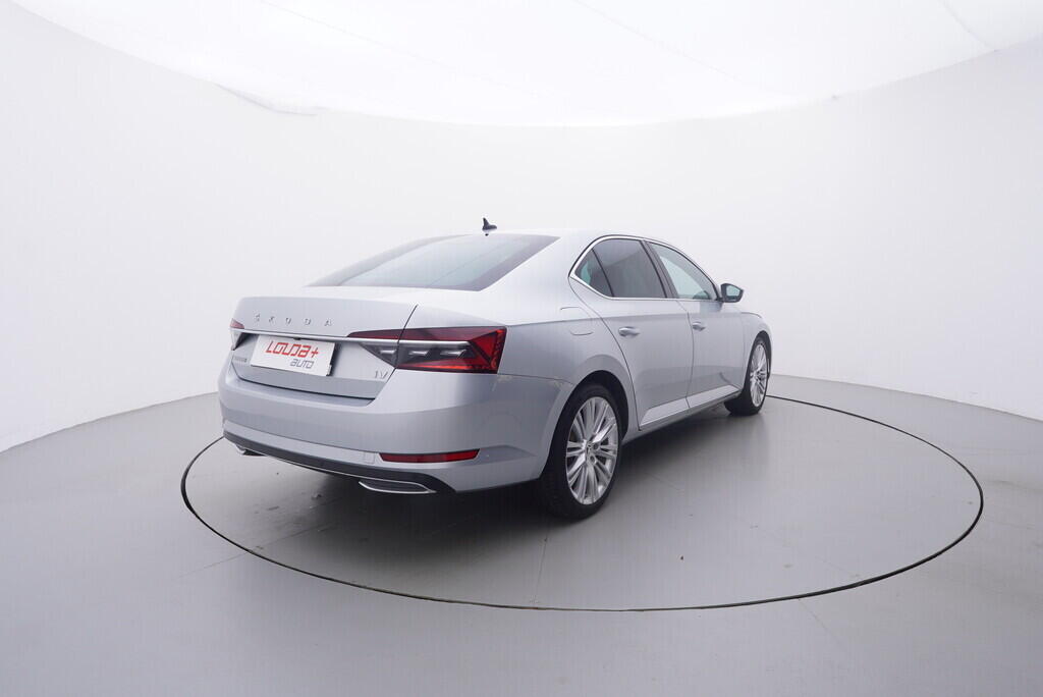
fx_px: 652
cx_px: 522
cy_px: 348
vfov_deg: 56.2
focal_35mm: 22
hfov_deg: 77.3
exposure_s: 1/80
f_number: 5
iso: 200
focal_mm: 15
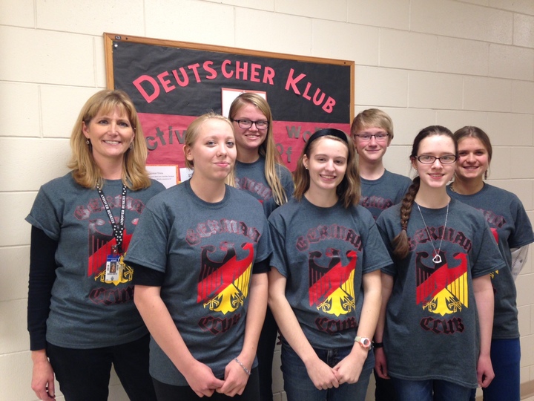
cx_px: 267
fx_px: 509
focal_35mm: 33
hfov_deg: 55.4
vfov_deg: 42.9
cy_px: 200
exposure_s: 1/20
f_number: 2.4
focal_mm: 4.12
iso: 80
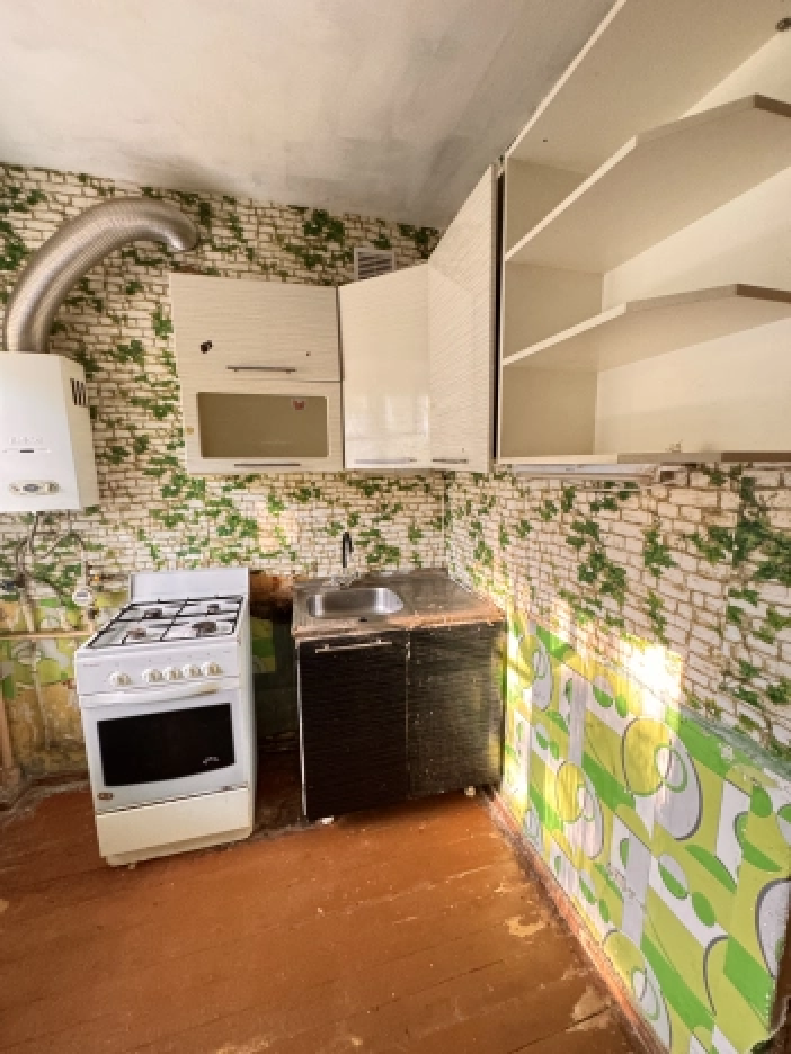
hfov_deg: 85.7
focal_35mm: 14
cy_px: 527
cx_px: 396
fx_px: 427
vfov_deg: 102.1
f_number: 2.2
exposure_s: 1/50
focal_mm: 2.22
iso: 640
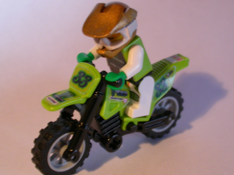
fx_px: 581
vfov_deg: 17.2
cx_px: 114
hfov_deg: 22.8
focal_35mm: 86
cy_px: 88
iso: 126
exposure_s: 1/3.8
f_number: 3.5
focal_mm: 16.2
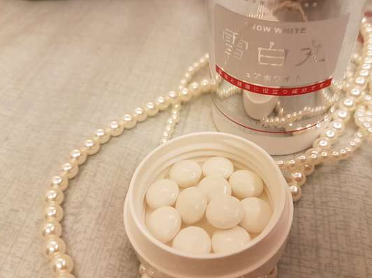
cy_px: 135
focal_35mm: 29
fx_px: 312
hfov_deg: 61.6
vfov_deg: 48.2
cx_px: 199
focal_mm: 4.2
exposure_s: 1/40
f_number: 1.7
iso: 160
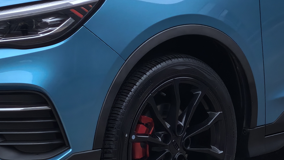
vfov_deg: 6.2
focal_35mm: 194
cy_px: -49
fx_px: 1461
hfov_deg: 11.1
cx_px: 185
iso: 50
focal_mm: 7
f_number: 1.4
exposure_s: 1/100
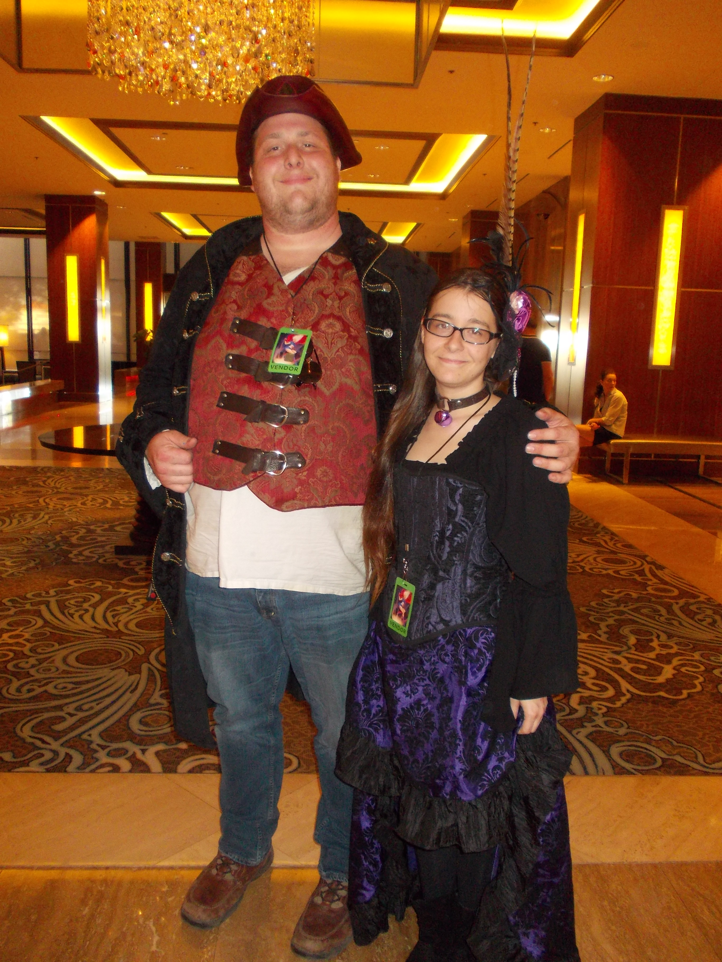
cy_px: 481
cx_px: 361
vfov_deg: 63.4
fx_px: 779
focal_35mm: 28
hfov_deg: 49.7
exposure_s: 1/25
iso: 200
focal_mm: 4
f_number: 2.7
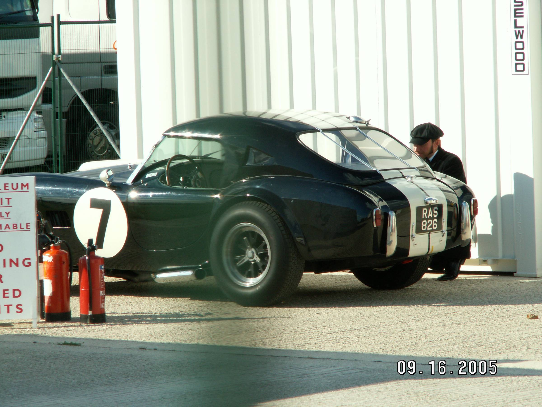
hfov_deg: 9.0
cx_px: 271
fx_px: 3460
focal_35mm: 221
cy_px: 204
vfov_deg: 6.7
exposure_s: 1/125
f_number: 7.1
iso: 50
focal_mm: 36.12
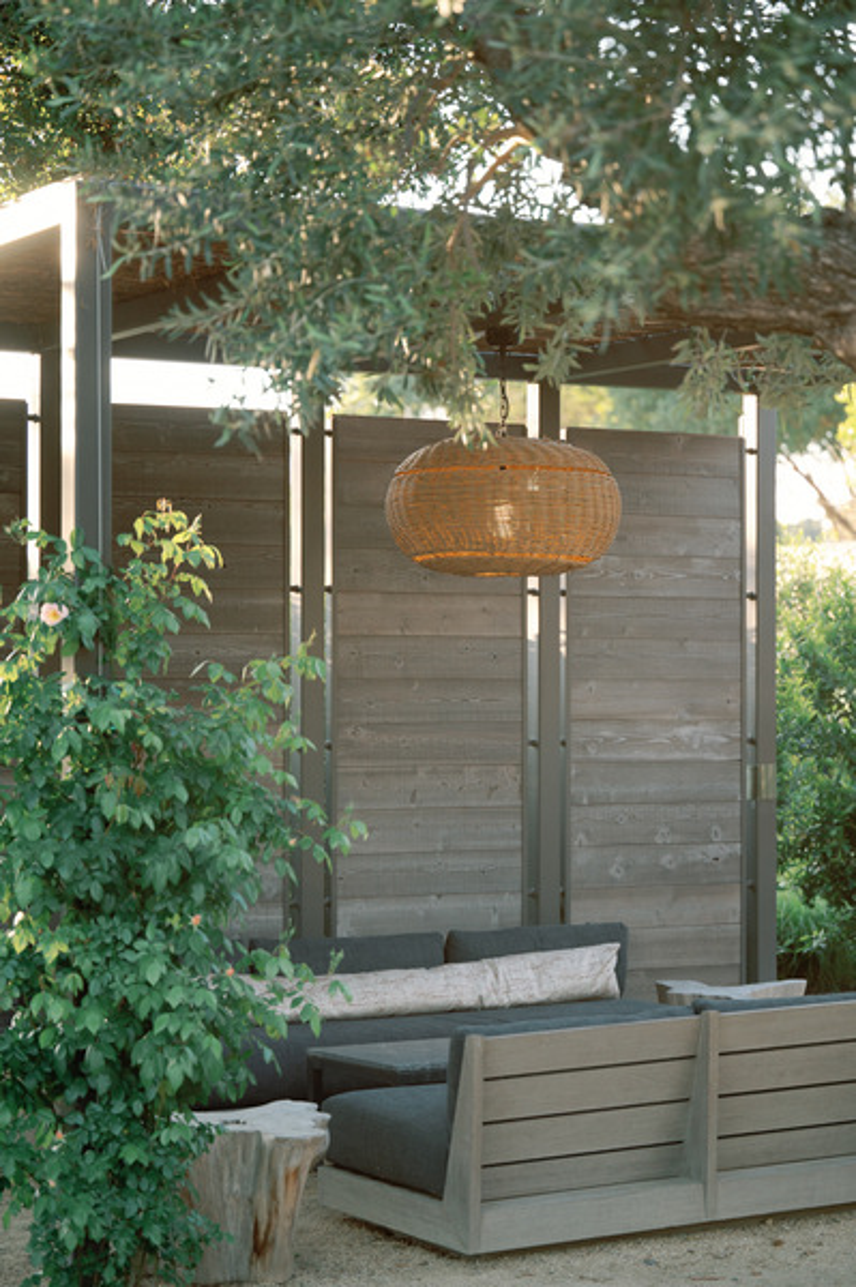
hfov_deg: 17.2
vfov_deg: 25.7
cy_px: 644
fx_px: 2822
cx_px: 428
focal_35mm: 79
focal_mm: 79
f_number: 2.8
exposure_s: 1/500
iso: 400
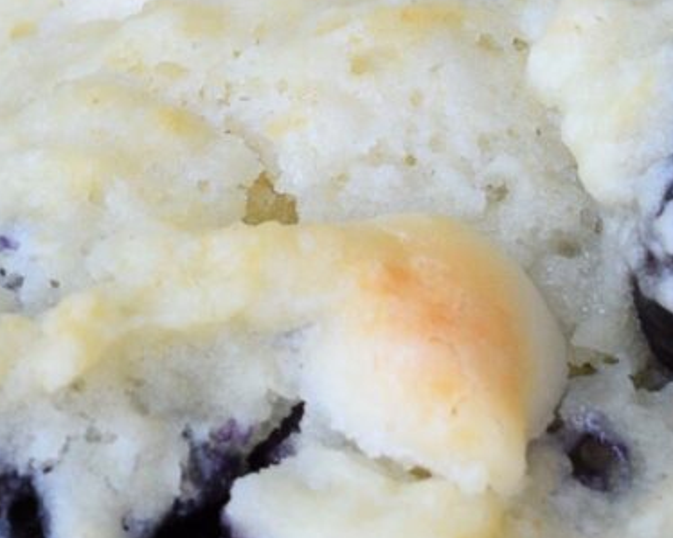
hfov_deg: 6.1
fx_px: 6293
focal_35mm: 316
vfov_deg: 4.9
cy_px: -302
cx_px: 137
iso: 400
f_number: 8
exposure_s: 1/200
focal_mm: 28
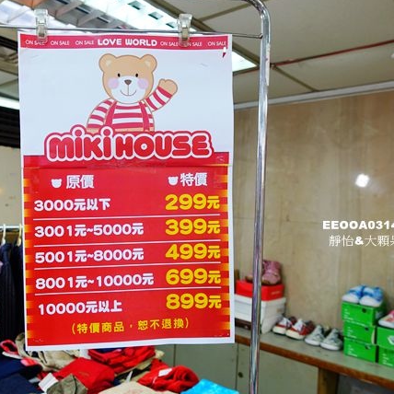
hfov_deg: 51.6
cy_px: 196
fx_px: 399
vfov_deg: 52.5
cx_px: 133
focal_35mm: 31
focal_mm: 8.8
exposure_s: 1/30
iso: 125
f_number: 2.8
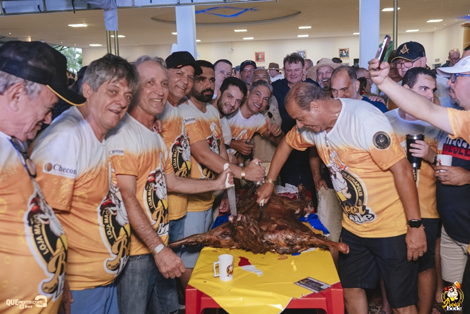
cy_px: 157
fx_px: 470
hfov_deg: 53.1
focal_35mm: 36
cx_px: 235
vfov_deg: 36.9
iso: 2500
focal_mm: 24
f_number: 3.2
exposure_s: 1/250
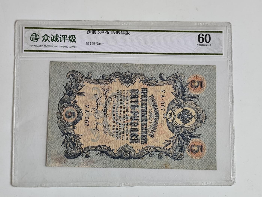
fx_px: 454
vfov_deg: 24.4
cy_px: 98
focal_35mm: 60
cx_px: 131
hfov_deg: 32.2
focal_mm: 6.14
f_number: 1.65
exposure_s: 1/50
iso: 200
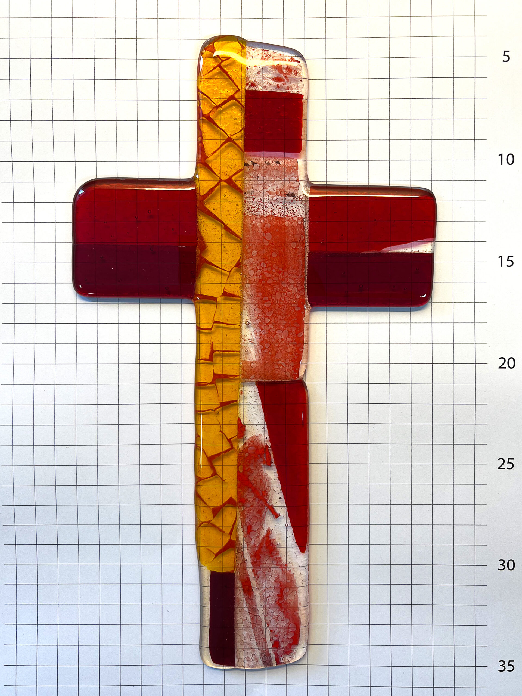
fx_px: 523
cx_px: 261
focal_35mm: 26
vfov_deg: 67.3
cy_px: 348
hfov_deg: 53.1
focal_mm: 5.7
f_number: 1.5
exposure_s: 1/100
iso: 40
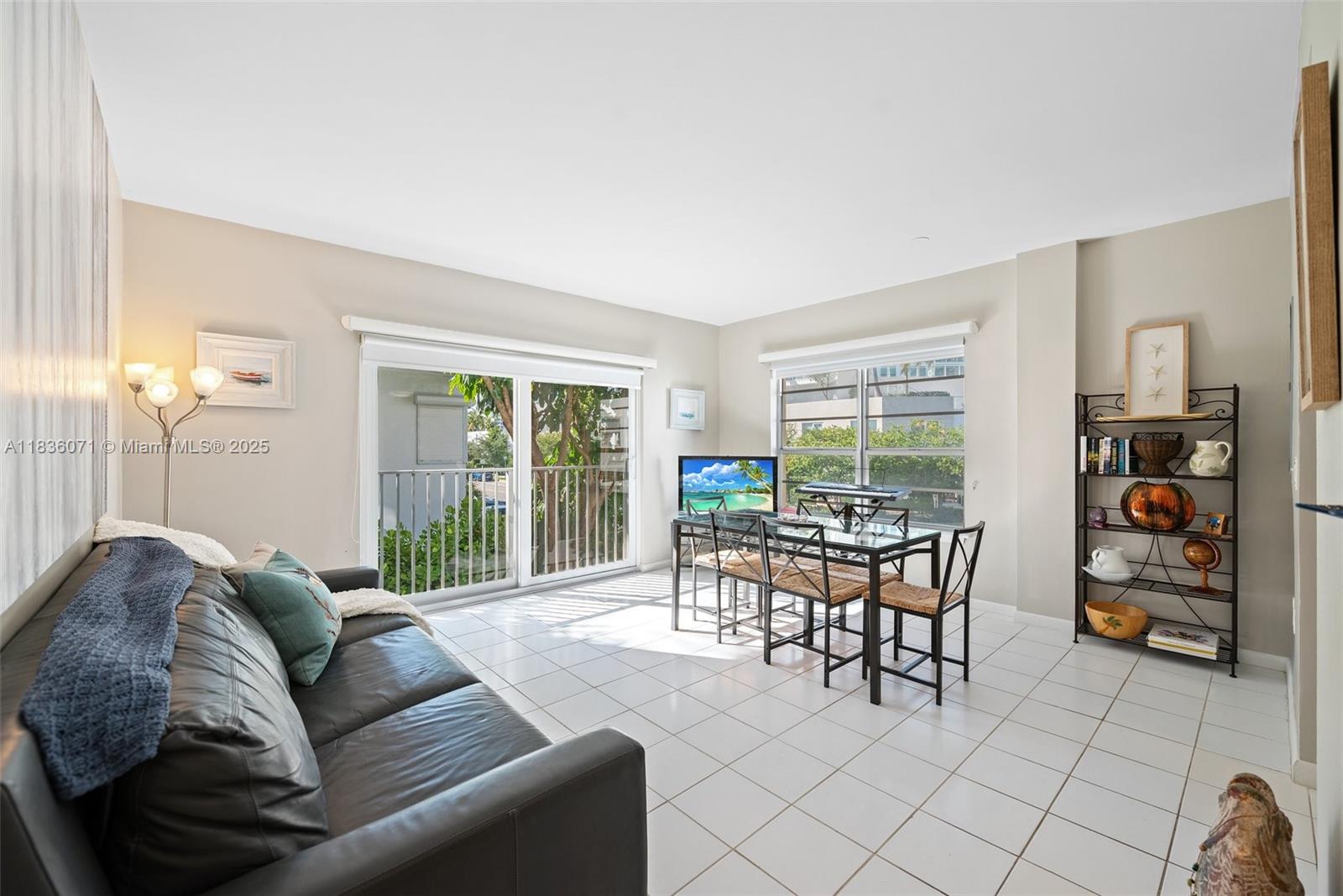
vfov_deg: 81.2
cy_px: 448
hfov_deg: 104.2
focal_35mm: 14
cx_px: 672
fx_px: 522
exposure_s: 1/60
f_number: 4
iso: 100
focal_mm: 14
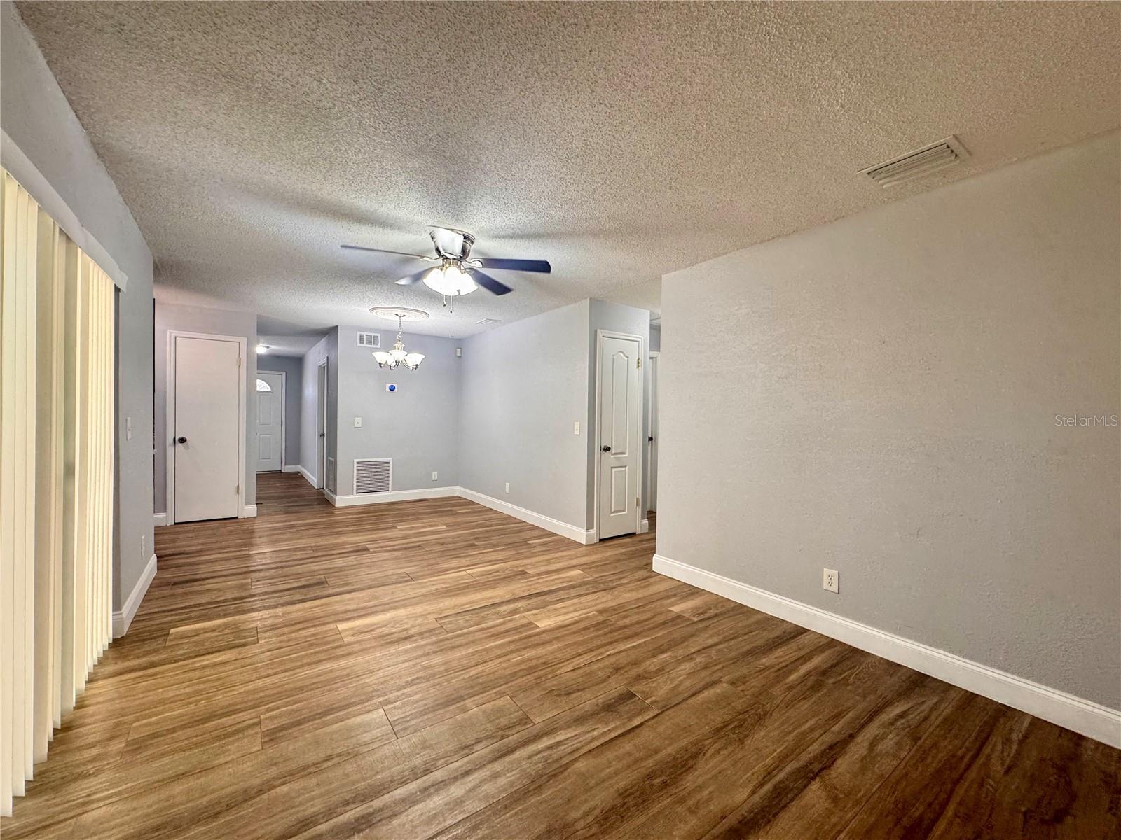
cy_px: 420
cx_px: 560
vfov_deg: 85.7
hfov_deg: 102.1
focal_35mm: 14
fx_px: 453
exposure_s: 1/60
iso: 250
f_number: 2.2
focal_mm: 2.22
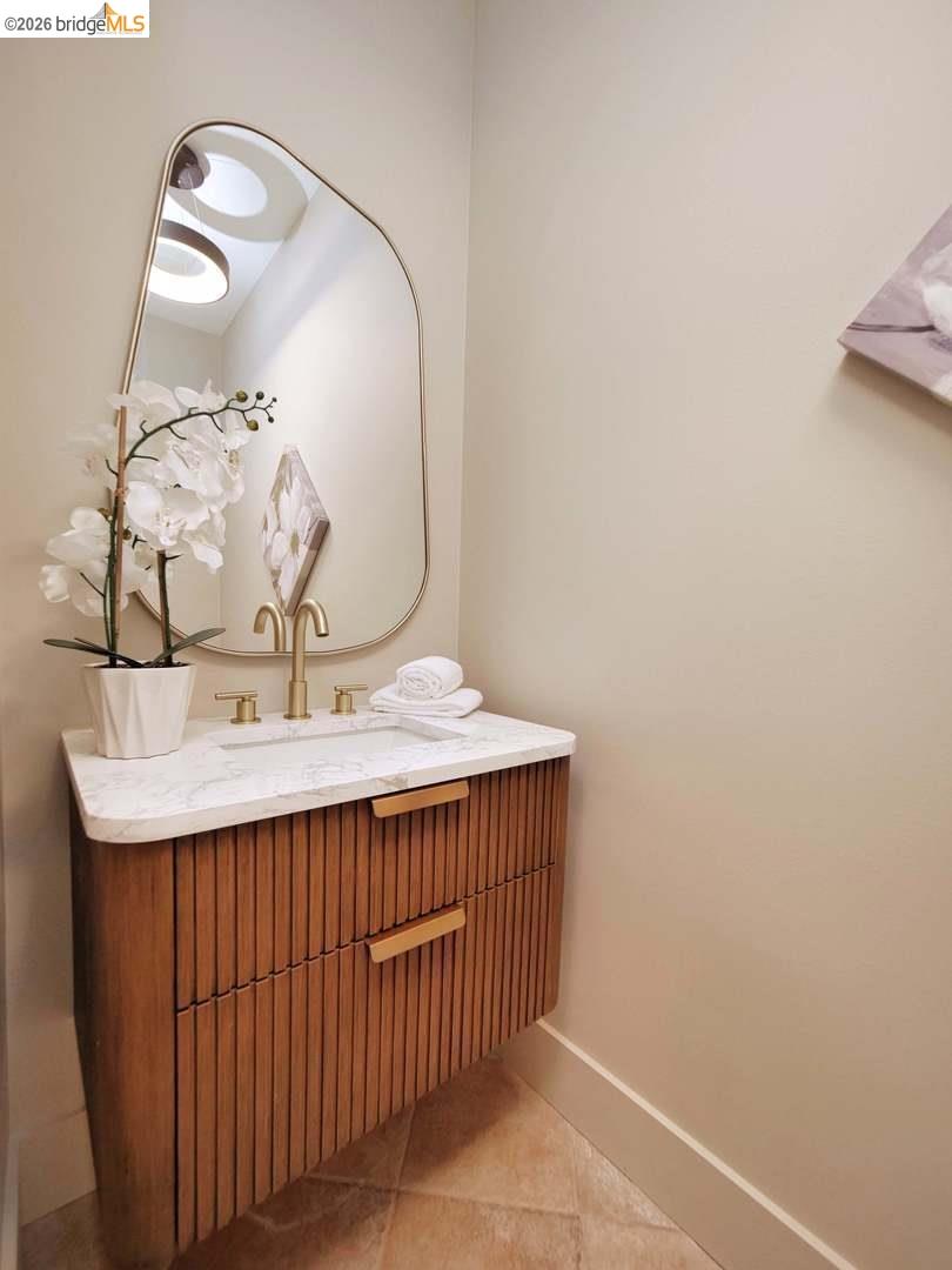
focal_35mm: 14
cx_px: 476
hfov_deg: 85.7
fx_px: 513
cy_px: 635
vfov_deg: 102.1
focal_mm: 7
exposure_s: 1/160
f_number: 3.2
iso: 800
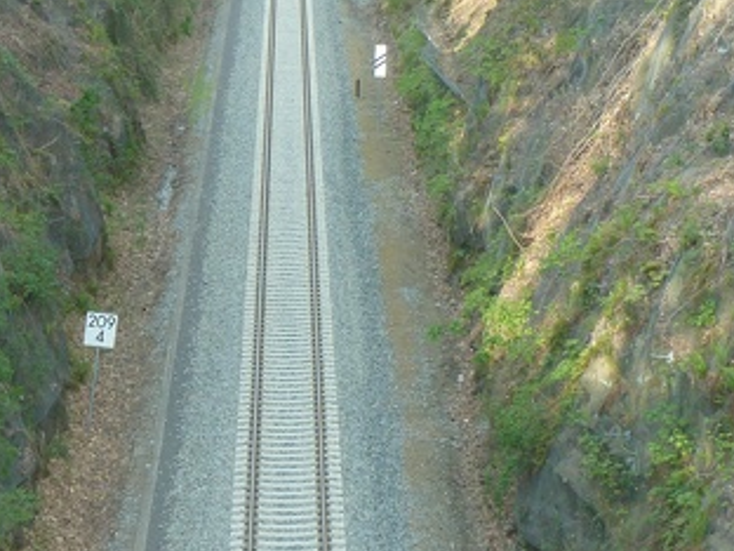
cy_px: 195
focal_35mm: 150
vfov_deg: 9.9
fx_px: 3181
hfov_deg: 13.1
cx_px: 249
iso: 80
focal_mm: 9.7
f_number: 3.9
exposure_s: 1/100
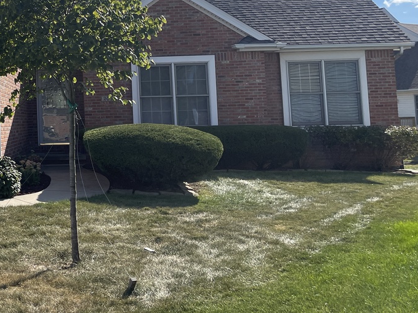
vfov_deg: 26.9
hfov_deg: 33.6
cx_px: 16
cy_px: 55
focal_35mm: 53
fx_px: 640
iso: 32
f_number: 1.6
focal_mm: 5.1
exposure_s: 1/4902
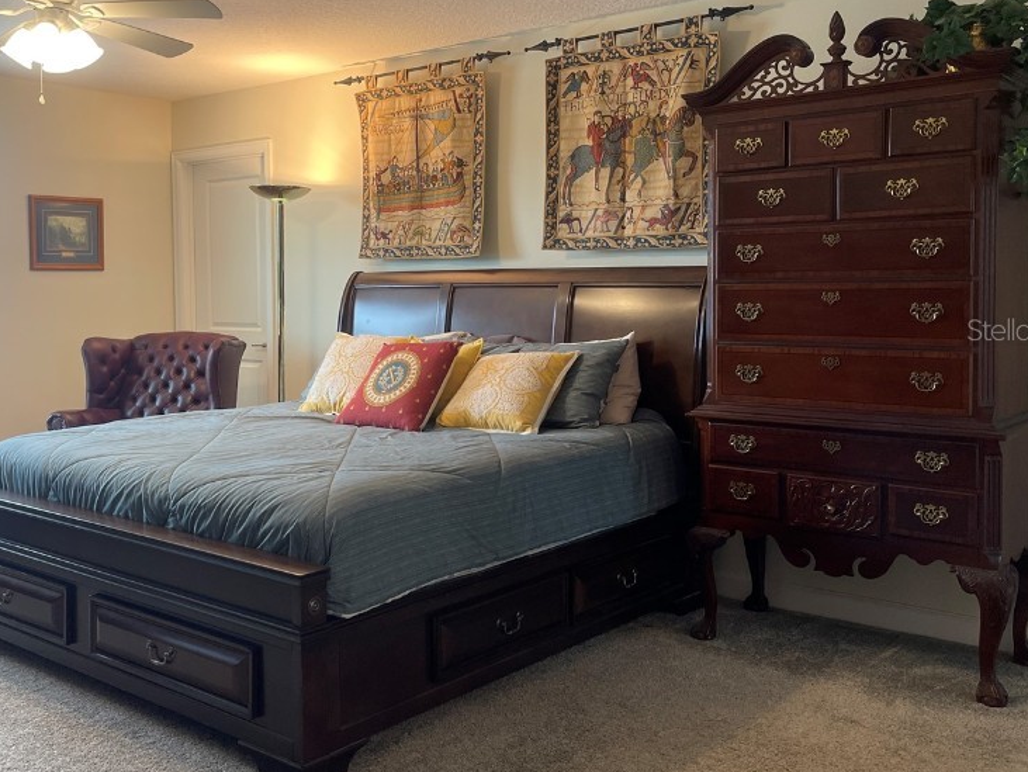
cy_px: 329
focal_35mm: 35
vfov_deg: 40.6
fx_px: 1040
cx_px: 380
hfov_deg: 52.0
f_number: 1.6
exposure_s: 1/60
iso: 64
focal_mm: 5.1
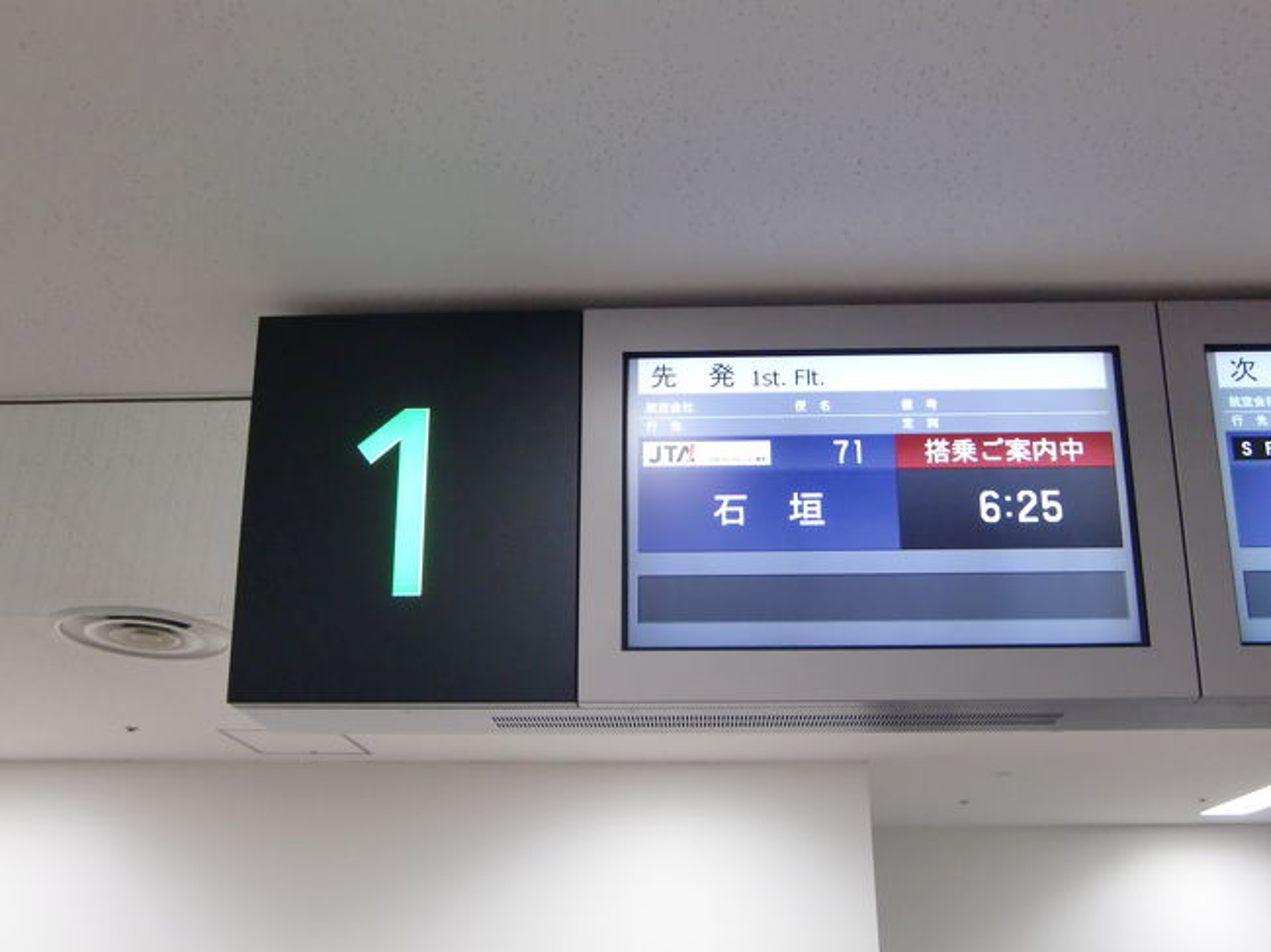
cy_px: 476
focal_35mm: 33
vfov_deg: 42.9
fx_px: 1211
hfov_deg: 55.4
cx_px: 636
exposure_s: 1/40
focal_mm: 5.8
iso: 400
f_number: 2.7
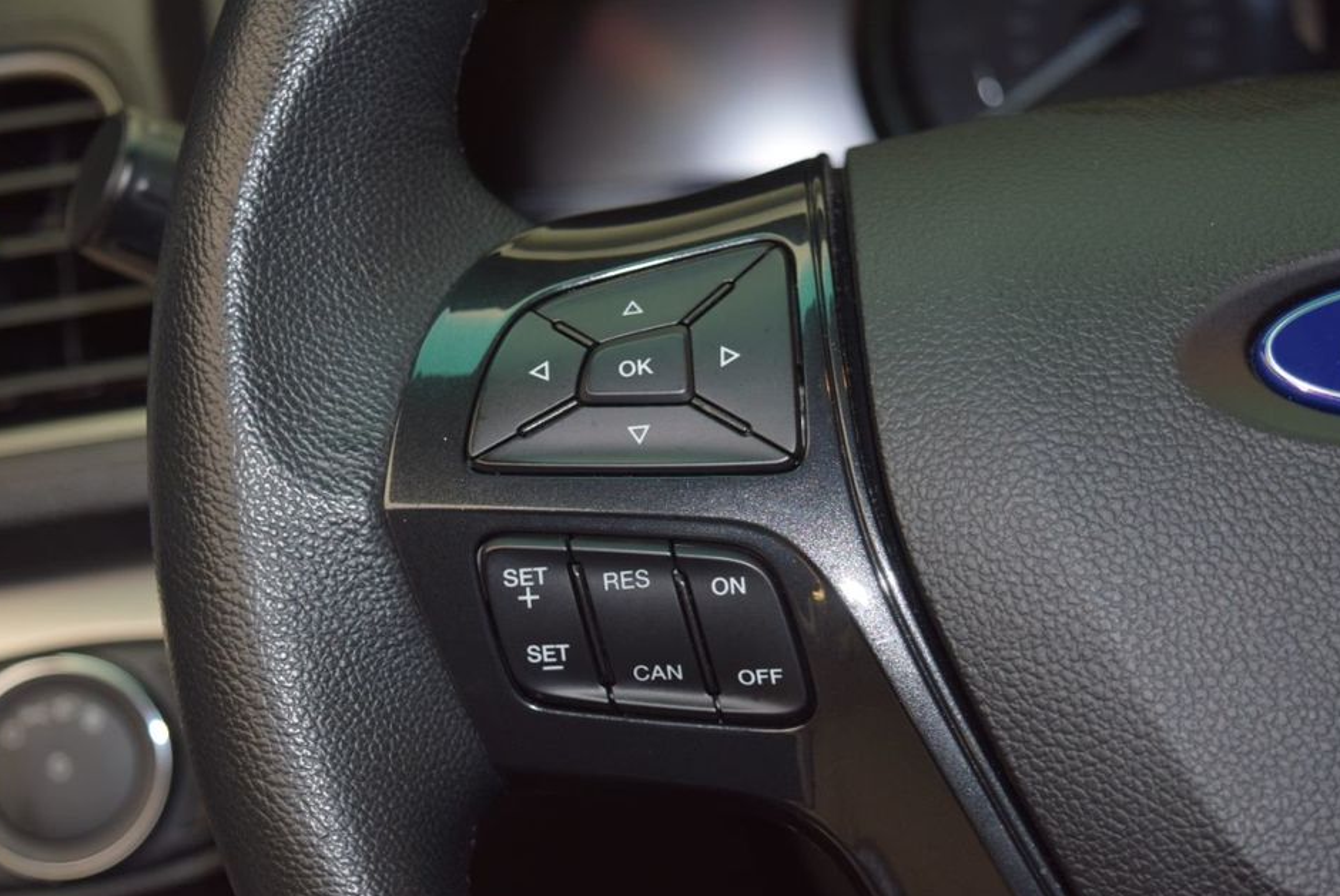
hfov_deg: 27.5
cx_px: 694
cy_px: 464
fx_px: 2740
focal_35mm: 74
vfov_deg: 18.6
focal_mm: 45
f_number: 5
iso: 450
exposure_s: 1/80
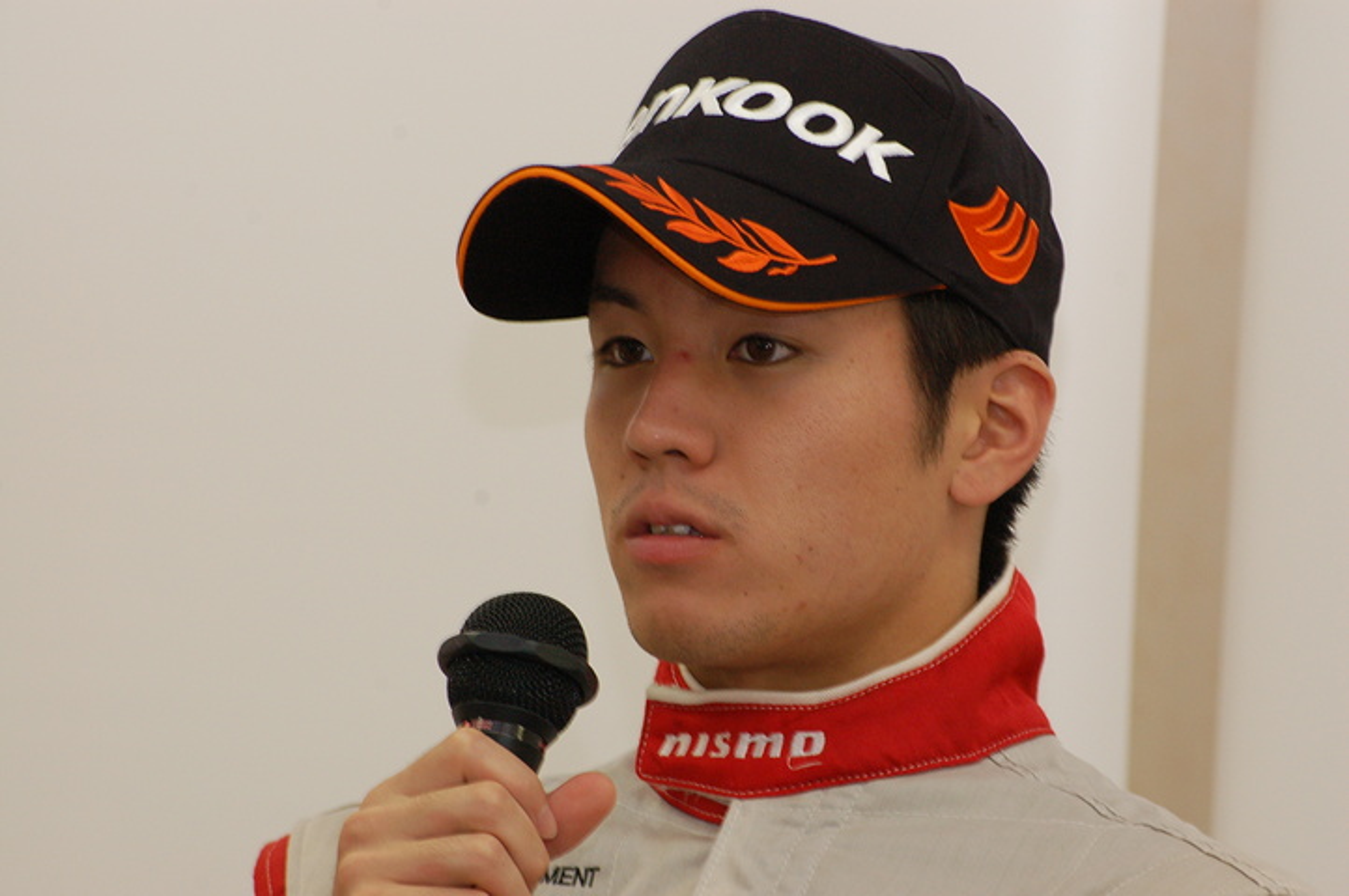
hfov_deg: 7.6
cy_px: 448
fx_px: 10108
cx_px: 674
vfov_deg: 5.1
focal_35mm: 270
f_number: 8
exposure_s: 1/60
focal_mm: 180
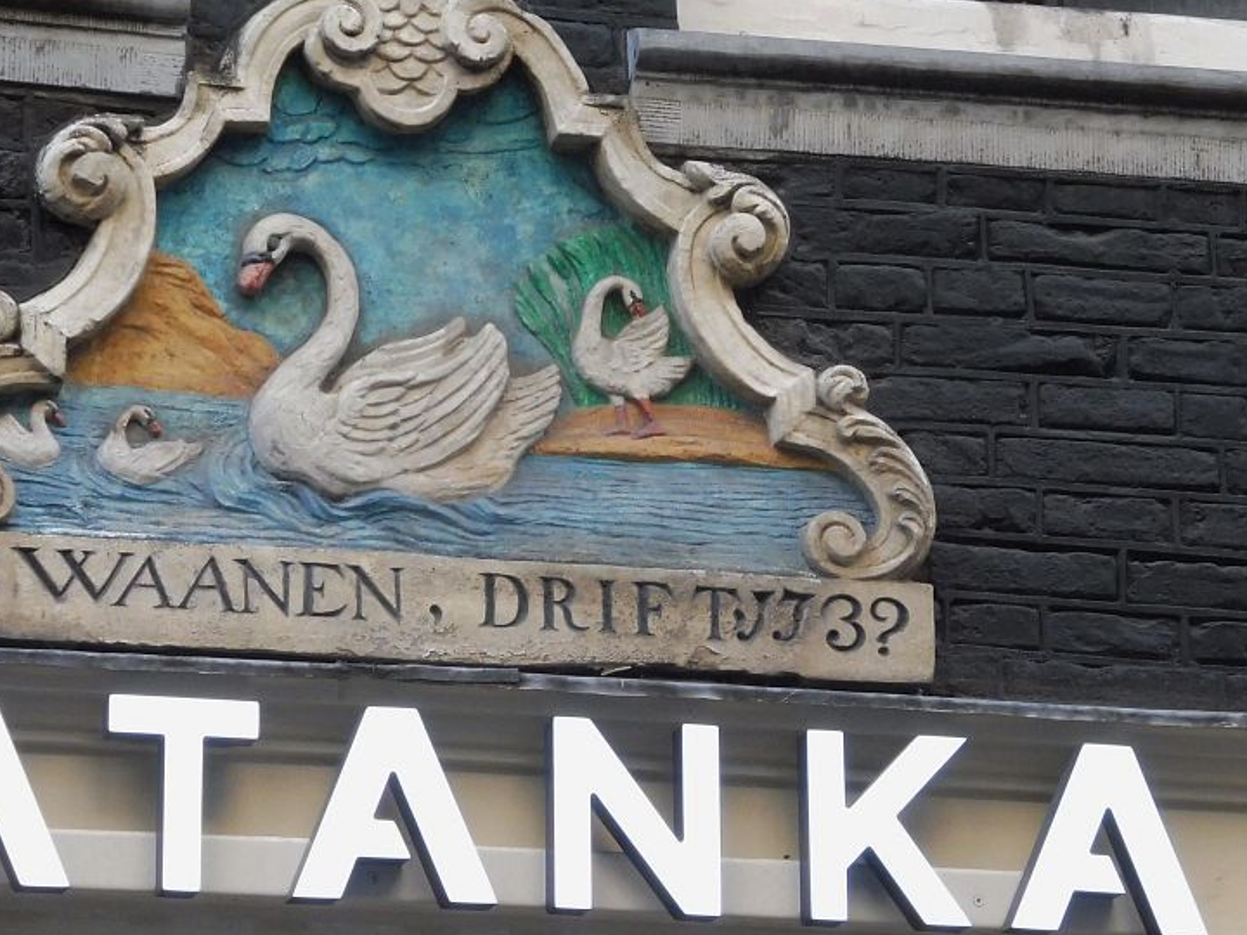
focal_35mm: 219
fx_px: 7889
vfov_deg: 6.8
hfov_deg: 9.0
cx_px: 421
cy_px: 400
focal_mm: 27.6
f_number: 5.4
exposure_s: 1/100
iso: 400
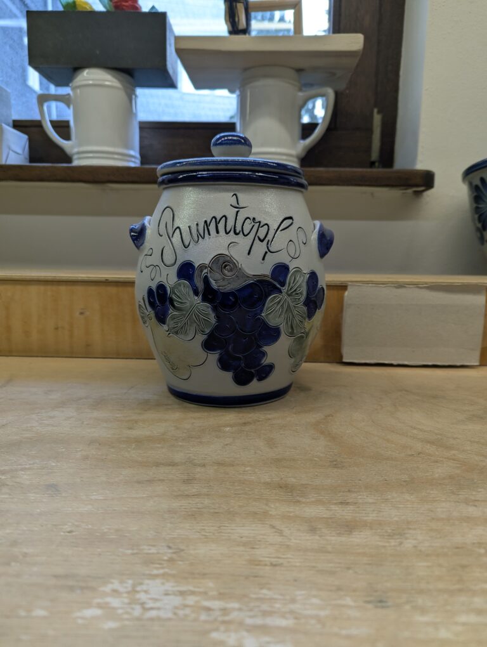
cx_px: 244
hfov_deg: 56.9
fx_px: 449
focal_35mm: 24
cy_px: 324
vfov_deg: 71.5
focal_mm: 6.81
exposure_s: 1/100
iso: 82
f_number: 1.85
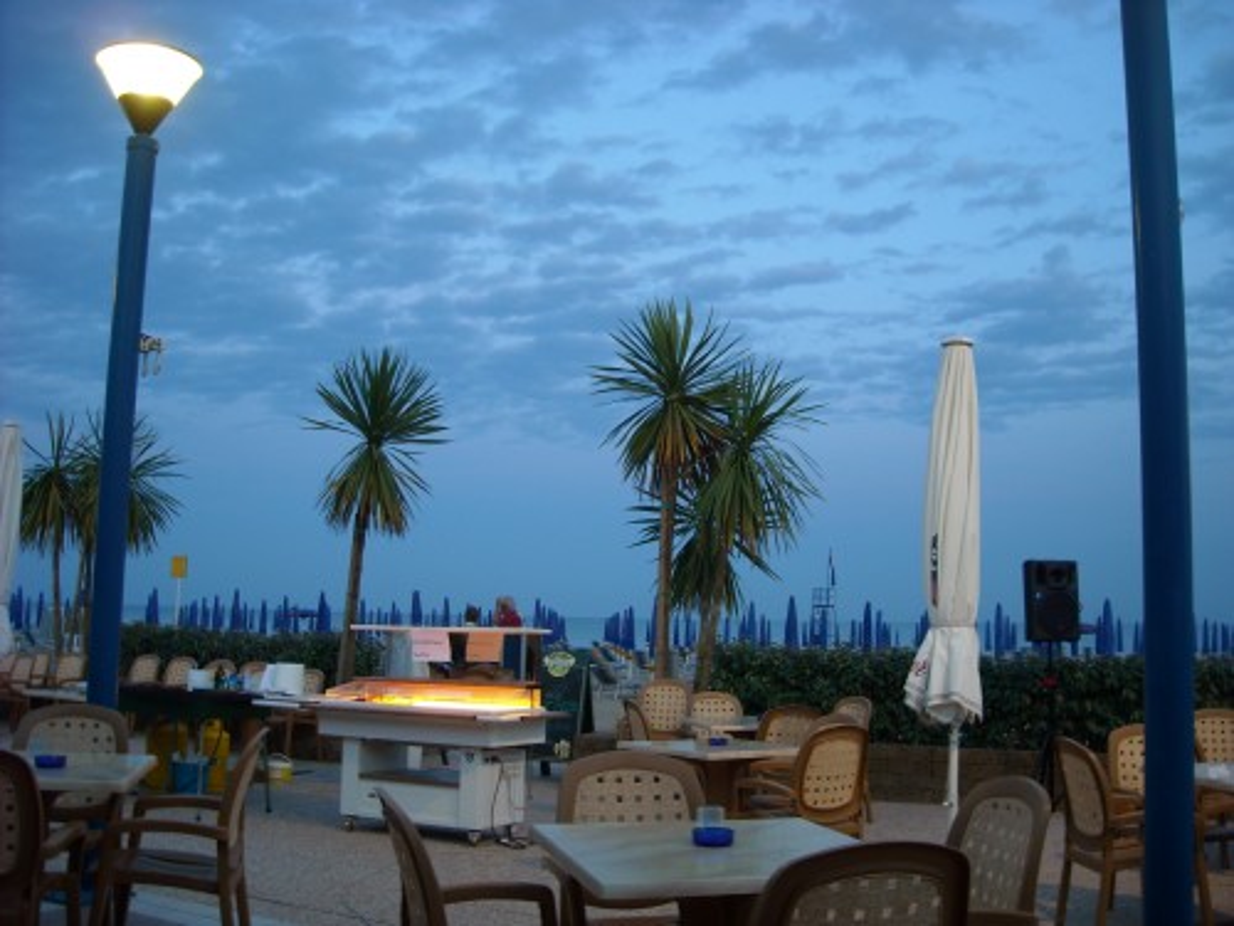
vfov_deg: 40.7
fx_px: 1248
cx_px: 617
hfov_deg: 52.6
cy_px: 463
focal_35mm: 35
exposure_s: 1/11
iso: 64
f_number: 2.8
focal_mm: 5.7
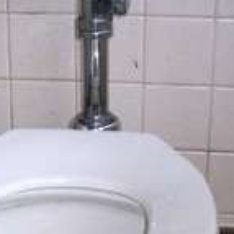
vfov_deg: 15.1
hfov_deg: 15.3
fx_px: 864
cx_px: 40
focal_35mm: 113
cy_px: 249
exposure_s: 1/60
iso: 125
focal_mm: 6.3
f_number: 3.9
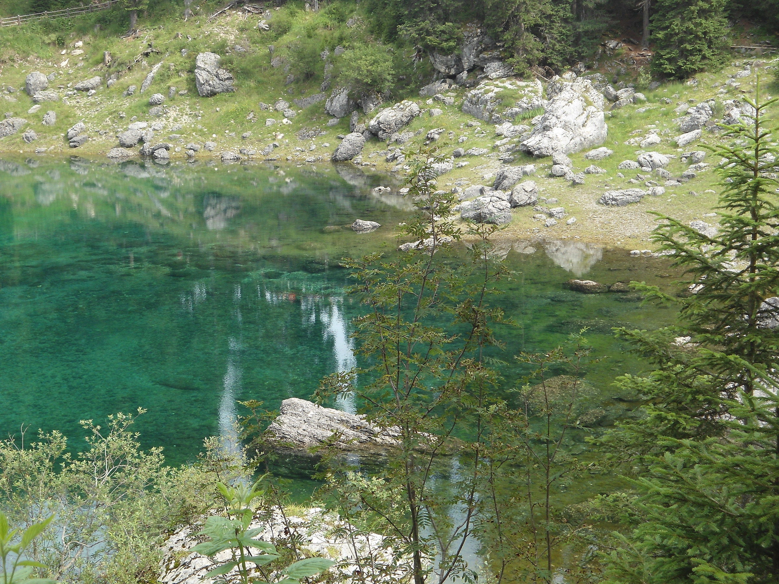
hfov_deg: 30.7
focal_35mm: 63
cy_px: 292
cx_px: 390
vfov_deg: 23.3
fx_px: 1418
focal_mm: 11.2
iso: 80
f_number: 4.2
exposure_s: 1/160
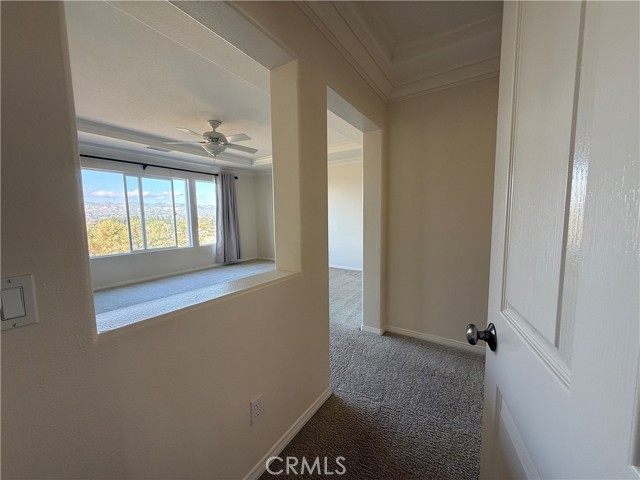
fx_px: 259
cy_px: 240
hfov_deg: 102.1
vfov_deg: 85.7
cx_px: 320
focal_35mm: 14
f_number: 2.2
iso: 100
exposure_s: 1/99
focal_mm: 2.22
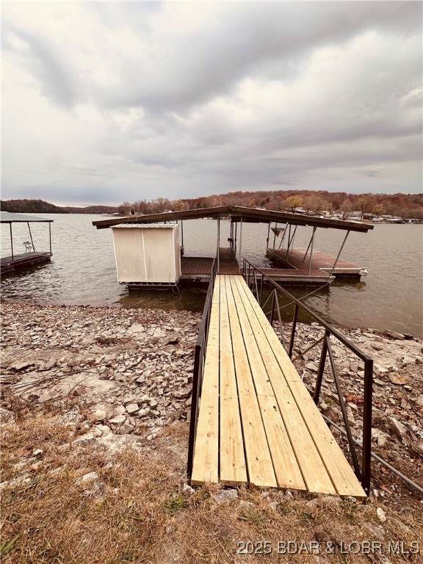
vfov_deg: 102.1
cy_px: 282
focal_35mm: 14
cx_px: 212
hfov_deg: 85.7
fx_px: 228
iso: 40
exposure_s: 1/232
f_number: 2.2
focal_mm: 2.22
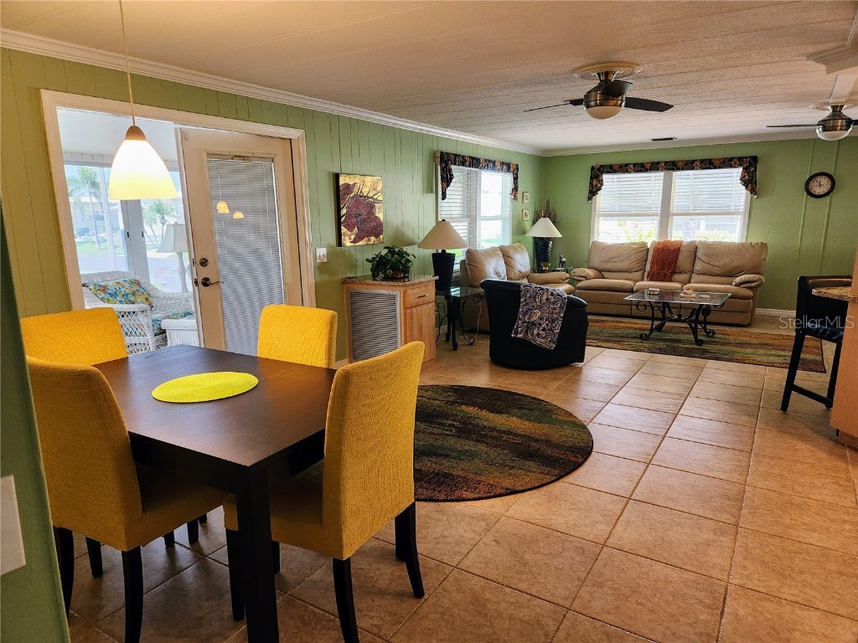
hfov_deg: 73.9
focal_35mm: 23
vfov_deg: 58.9
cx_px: 429
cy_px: 322
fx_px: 570
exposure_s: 1/120
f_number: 1.8
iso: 320
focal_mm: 5.4
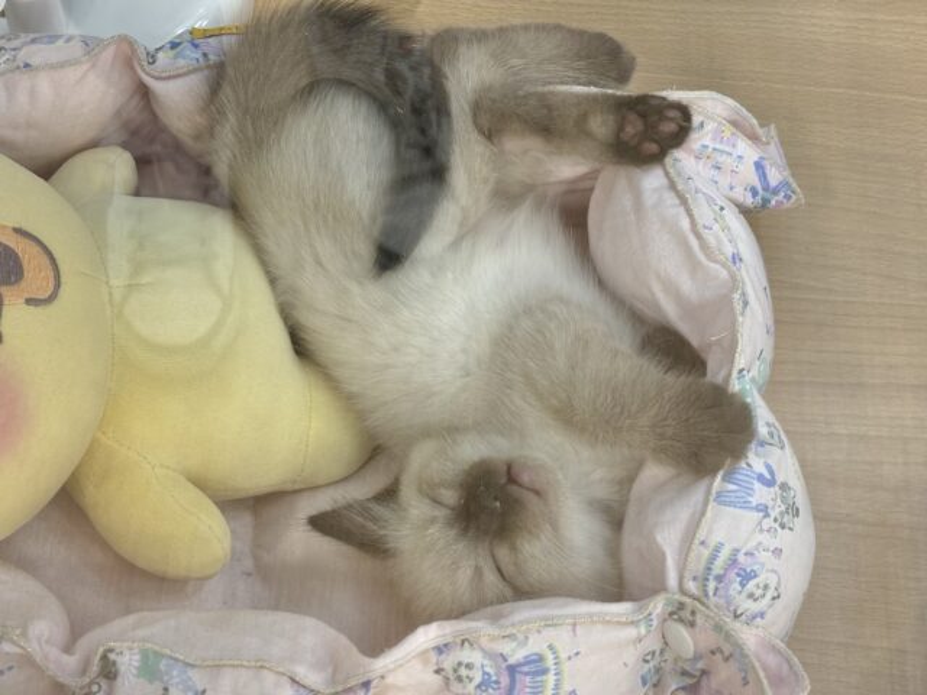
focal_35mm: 52
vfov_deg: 28.0
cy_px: 348
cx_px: 464
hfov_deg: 36.8
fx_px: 1393
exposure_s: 1/50
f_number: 1.6
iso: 80
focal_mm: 5.96
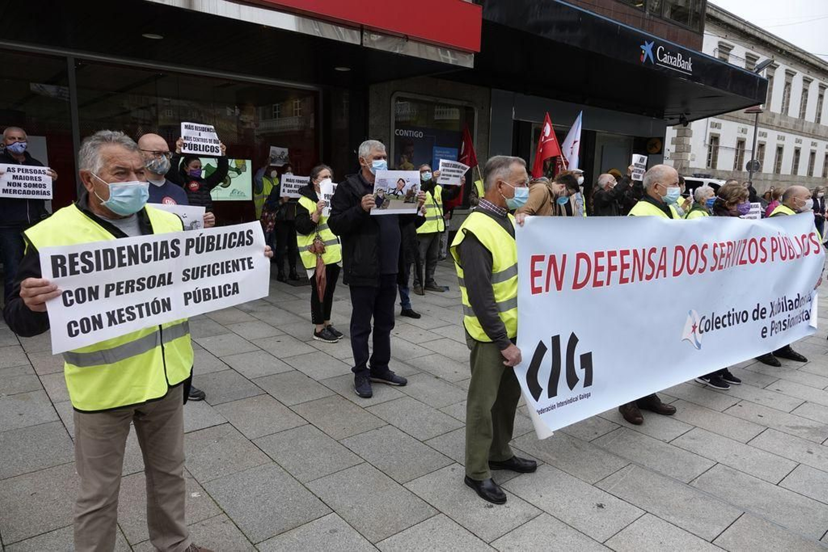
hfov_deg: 73.7
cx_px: 414
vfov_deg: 53.1
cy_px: 276
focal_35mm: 24
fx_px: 552
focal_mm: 8.8
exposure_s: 1/160
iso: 100
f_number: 4
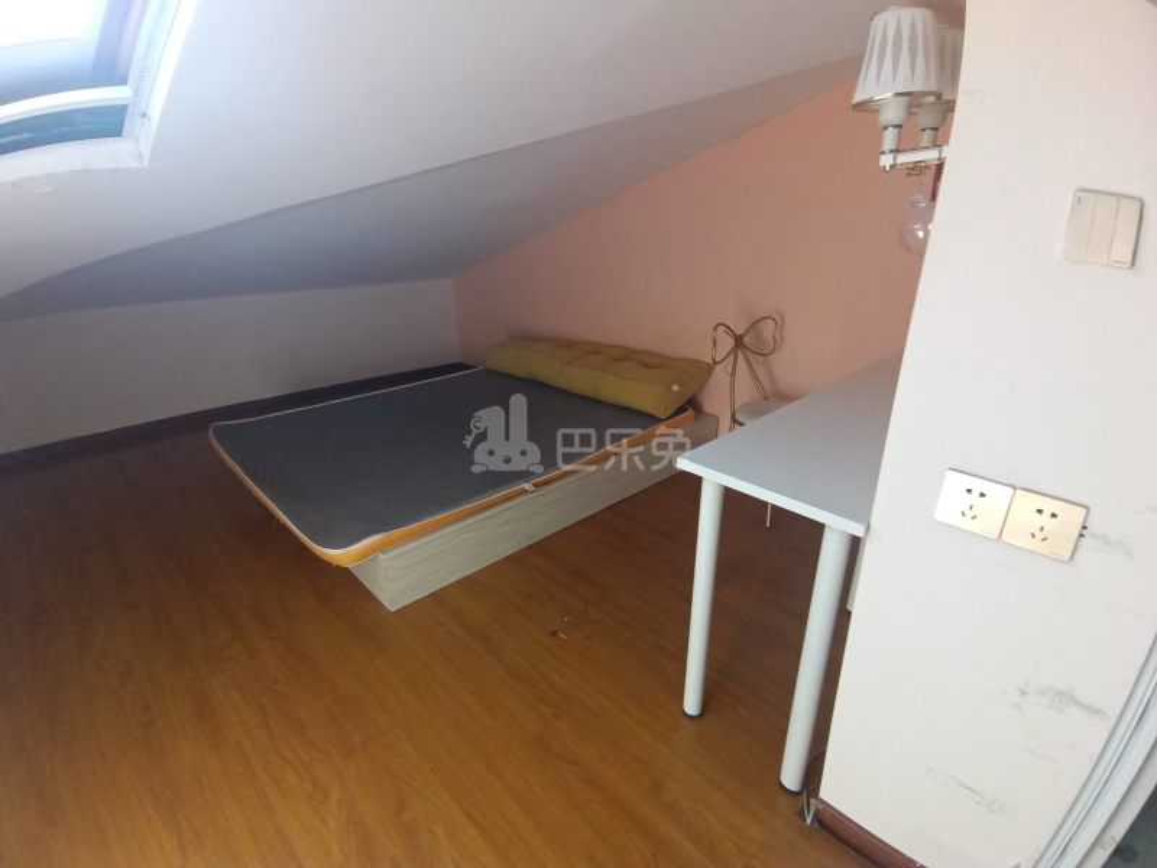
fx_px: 568
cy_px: 434
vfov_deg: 74.7
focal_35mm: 17
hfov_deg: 91.0
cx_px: 578
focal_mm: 1.78
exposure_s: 1/100
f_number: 2.4
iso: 221
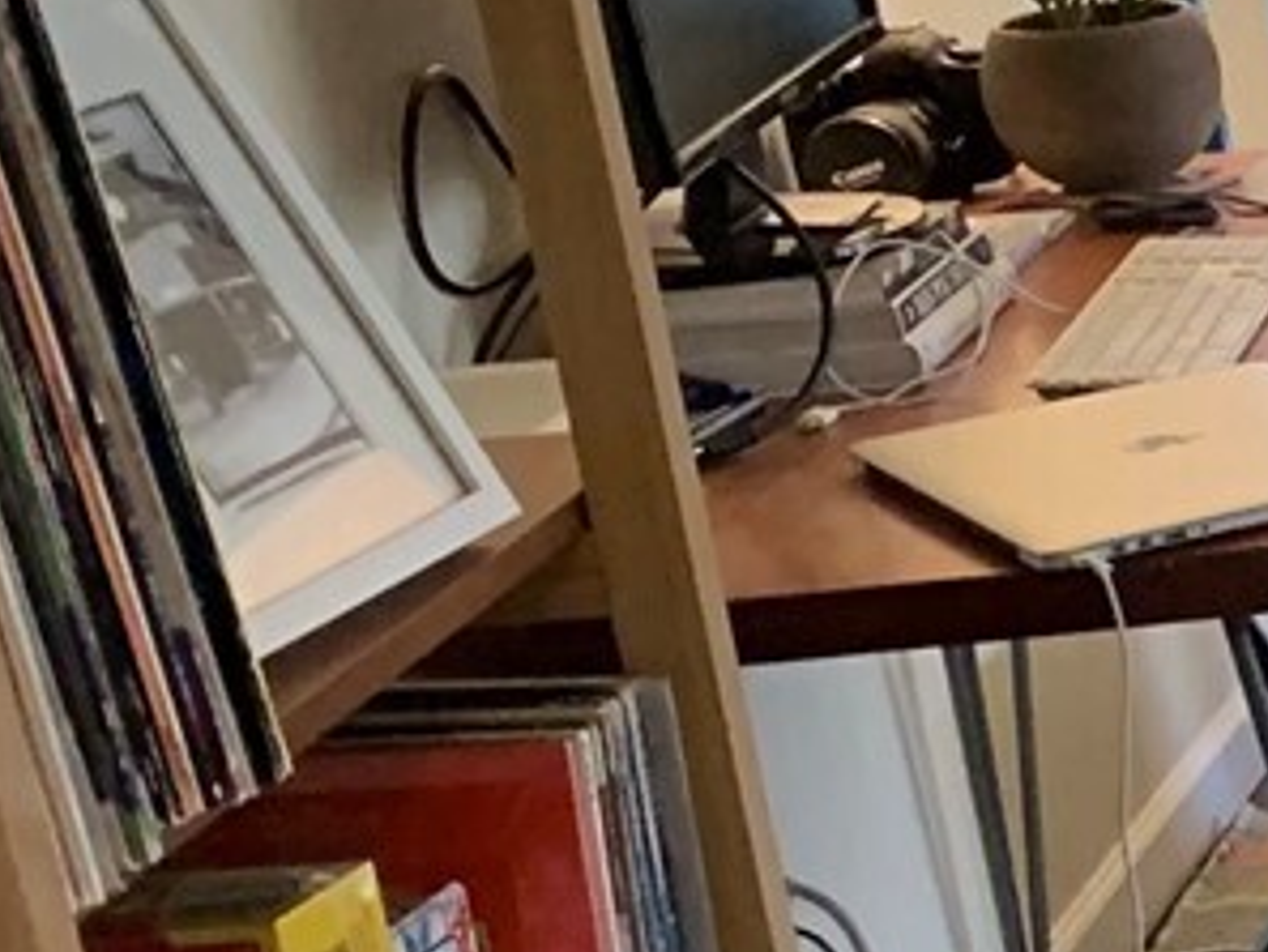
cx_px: 3159
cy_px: 828
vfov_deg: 10.6
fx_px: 5130
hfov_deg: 11.4
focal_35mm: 140
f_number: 1.8
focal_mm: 4.25
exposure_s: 1/60
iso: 250
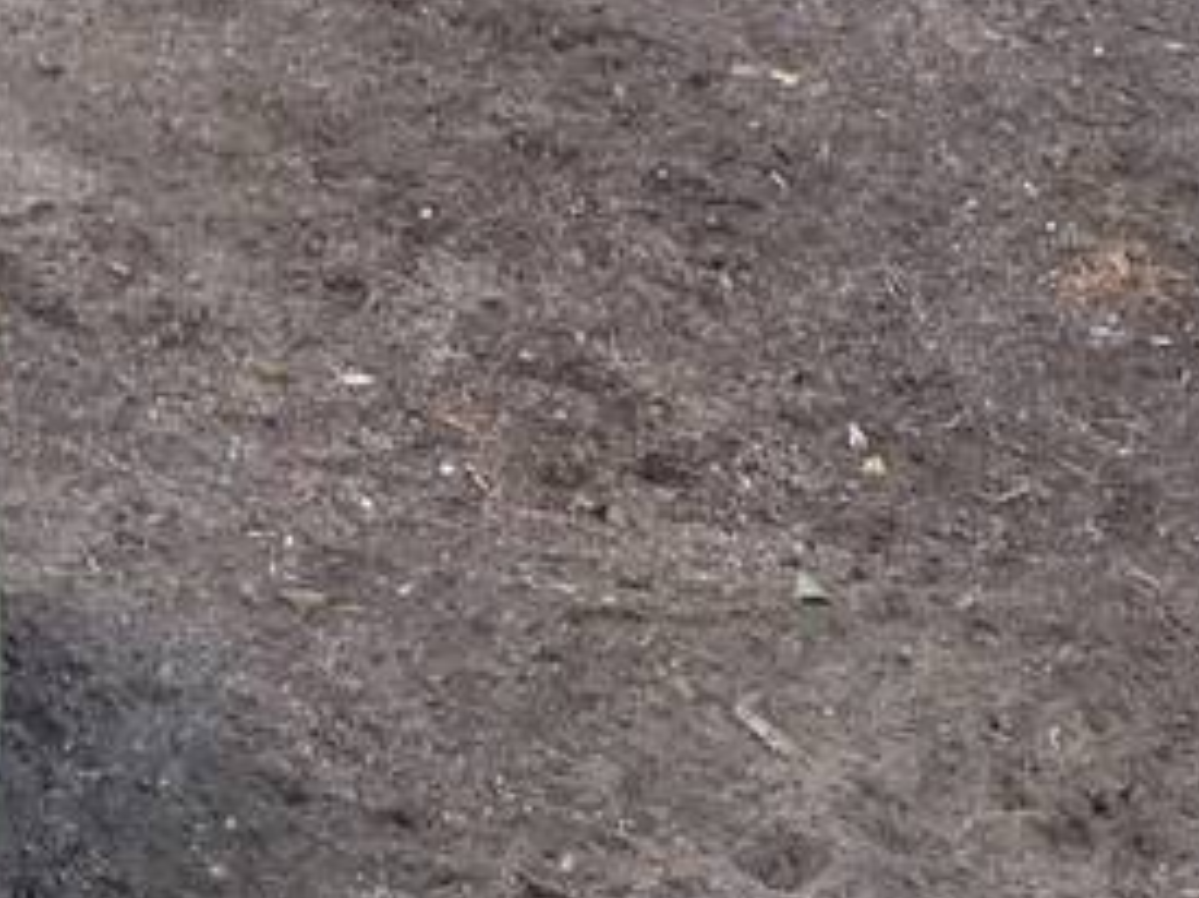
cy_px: -1138
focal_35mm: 204
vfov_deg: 6.9
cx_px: -549
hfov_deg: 9.5
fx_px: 7063
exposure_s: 1/120
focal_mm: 4.28
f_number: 2.4
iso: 100
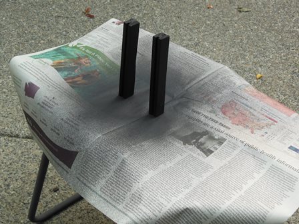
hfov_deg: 43.9
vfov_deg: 33.6
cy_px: 112
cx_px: 150
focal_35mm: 43
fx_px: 371
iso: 125
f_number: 3.8
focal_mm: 7.7
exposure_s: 1/160
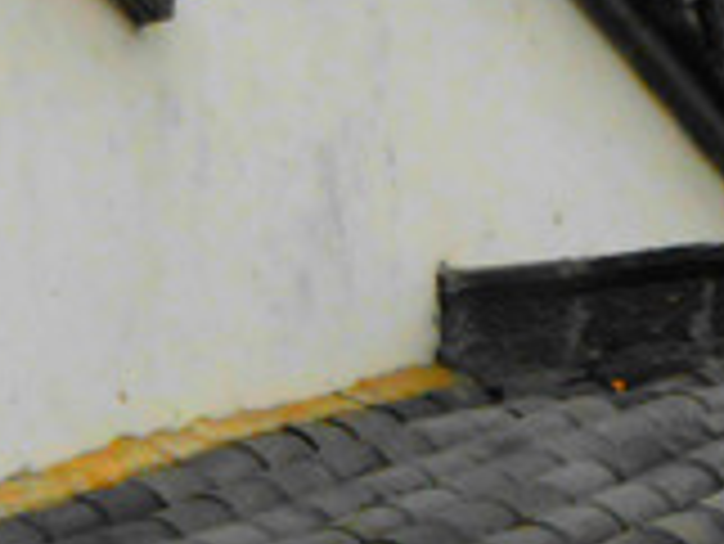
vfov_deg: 2.8
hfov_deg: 3.8
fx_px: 10926
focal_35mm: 522
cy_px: -153
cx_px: -432
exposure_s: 1/320
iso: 80
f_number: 5
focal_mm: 18.7
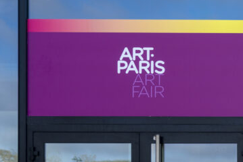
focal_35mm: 125
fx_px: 844
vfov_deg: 10.9
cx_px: 265
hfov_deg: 15.9
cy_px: 15
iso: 100
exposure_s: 1/90
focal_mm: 54
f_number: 4
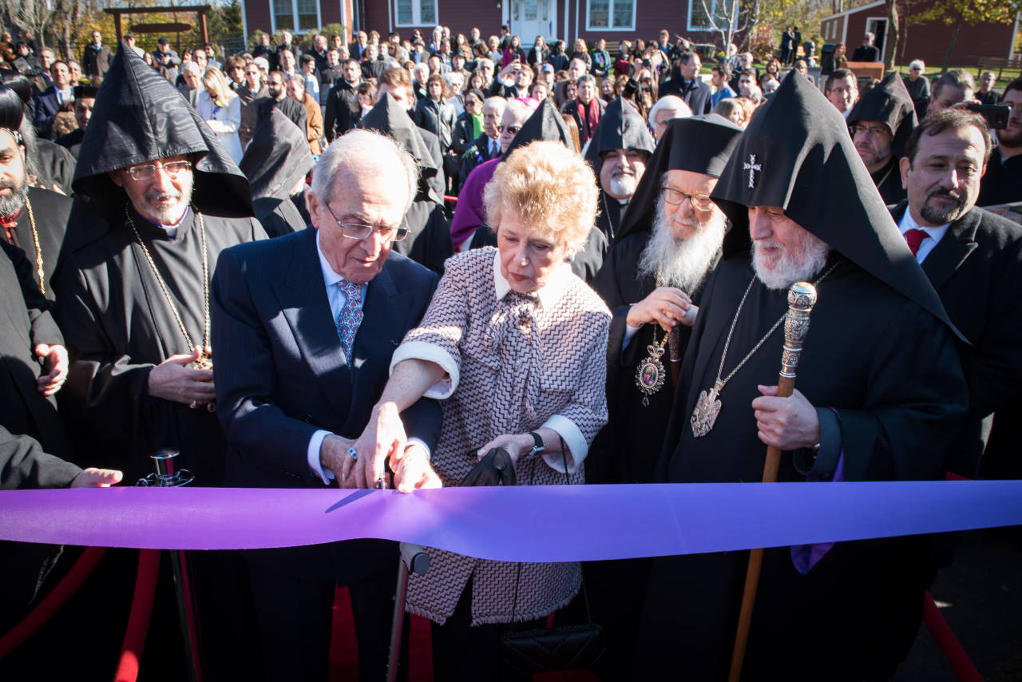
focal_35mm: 24
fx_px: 681
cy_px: 341
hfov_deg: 73.7
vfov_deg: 53.2
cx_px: 511
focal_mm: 24
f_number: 10
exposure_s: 1/60
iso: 320
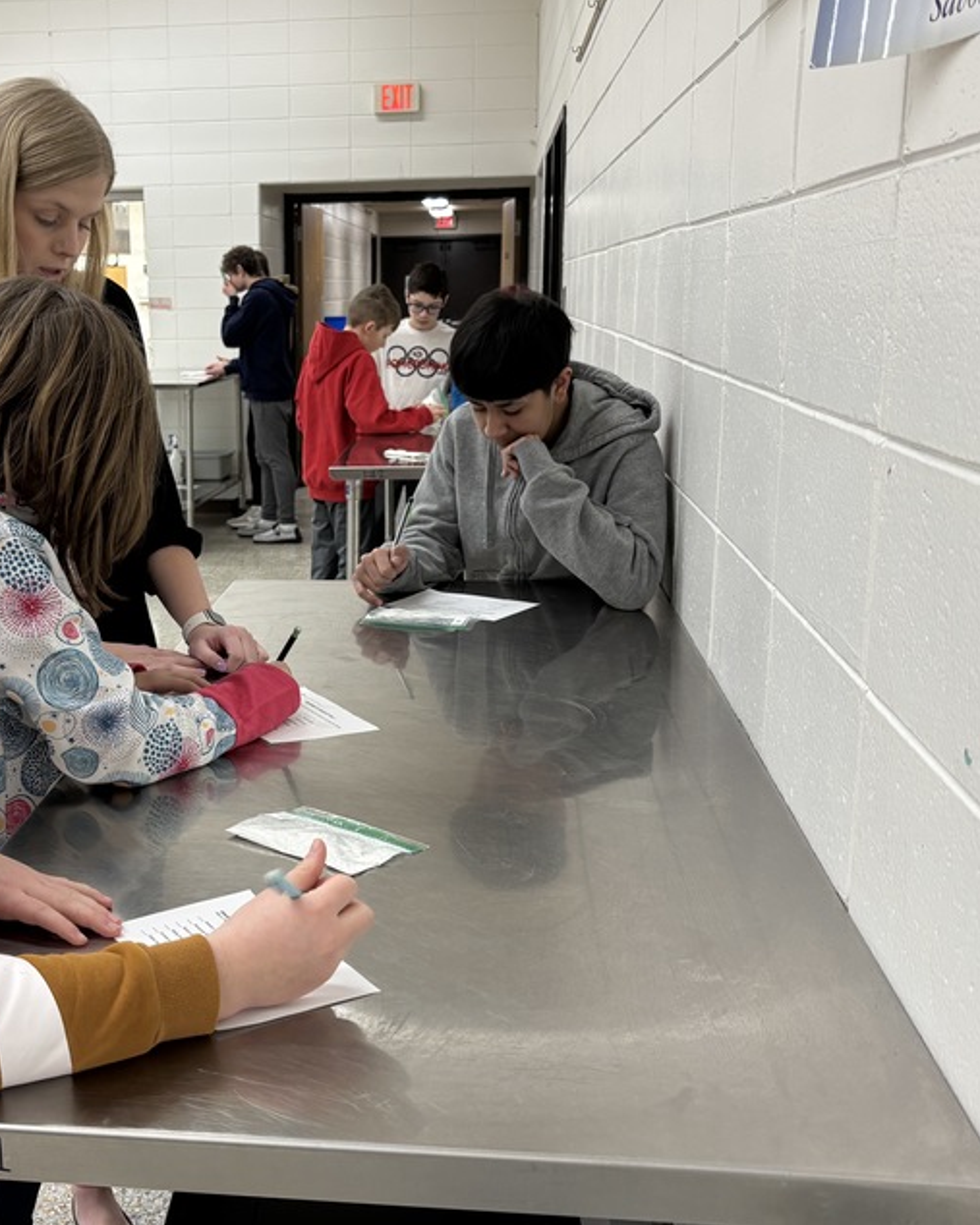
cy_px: 611
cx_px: 282
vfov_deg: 44.8
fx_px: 1487
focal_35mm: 41
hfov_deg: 35.9
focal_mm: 5.96
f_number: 1.6
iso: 100
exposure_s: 1/60
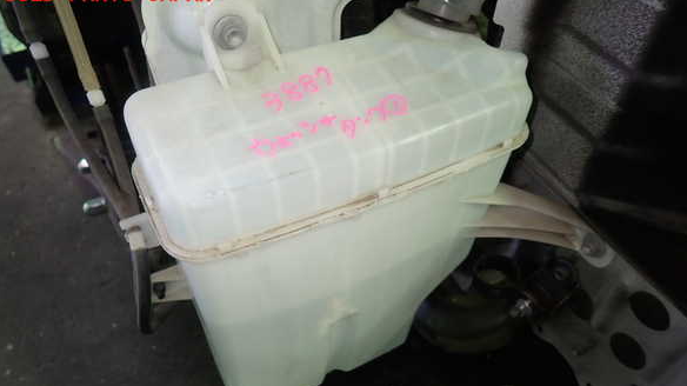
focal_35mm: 28
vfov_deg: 41.1
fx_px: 510
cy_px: 244
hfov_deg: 67.9
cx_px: 351
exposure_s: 1/30
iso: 200
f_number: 2
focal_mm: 4.5
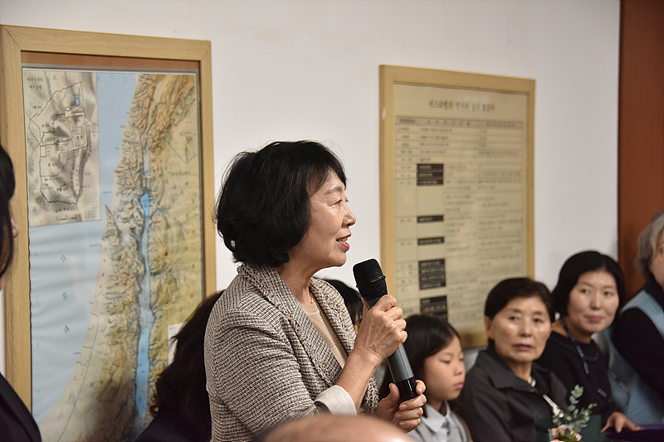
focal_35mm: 92
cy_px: 221
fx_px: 1696
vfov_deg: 14.9
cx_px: 332
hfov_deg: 22.1
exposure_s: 1/125
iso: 2500
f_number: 5.3
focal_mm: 92
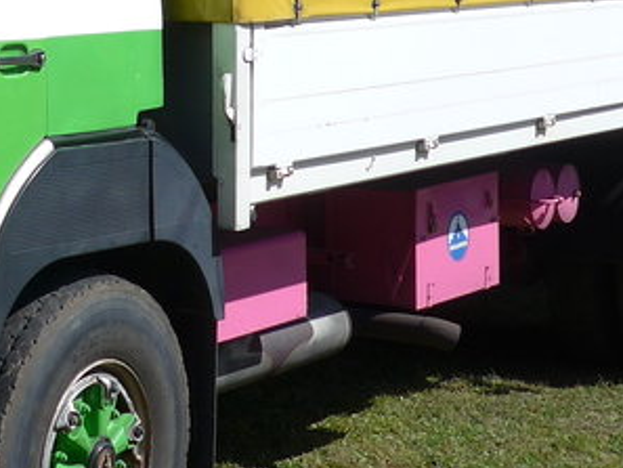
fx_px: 2107
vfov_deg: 12.4
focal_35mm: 117
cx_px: -61
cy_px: -82
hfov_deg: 16.3
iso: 80
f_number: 2.8
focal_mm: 6
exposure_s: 1/1600
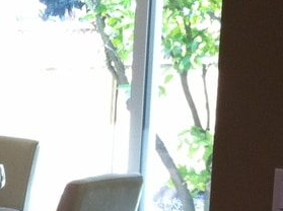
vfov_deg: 8.8
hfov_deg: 11.1
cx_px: -206
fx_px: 1371
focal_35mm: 168
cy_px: 161
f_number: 2.8
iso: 80
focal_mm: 3.85
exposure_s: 1/24
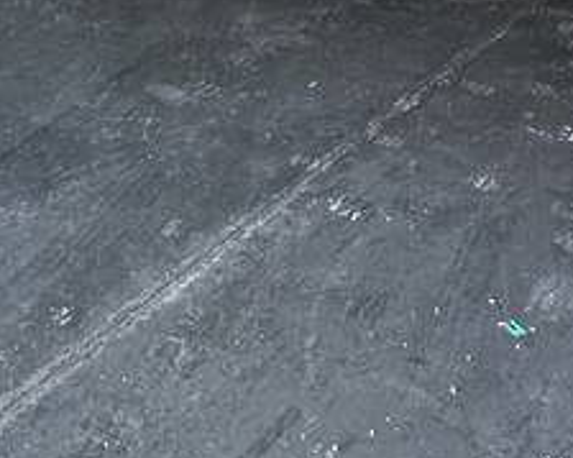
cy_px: -522
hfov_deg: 28.7
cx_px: 338
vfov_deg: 16.2
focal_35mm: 66
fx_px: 1119
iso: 125
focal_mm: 2.22
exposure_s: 1/99
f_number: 2.2
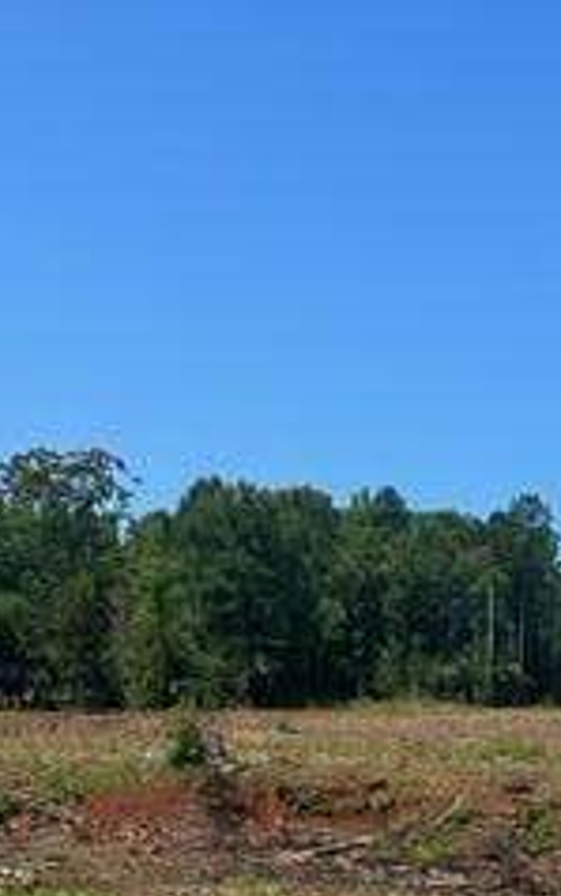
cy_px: 1054
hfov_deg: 17.0
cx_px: 633
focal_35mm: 74
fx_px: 1808
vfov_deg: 25.2
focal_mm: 5.7
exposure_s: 1/4444
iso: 50
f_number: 1.5
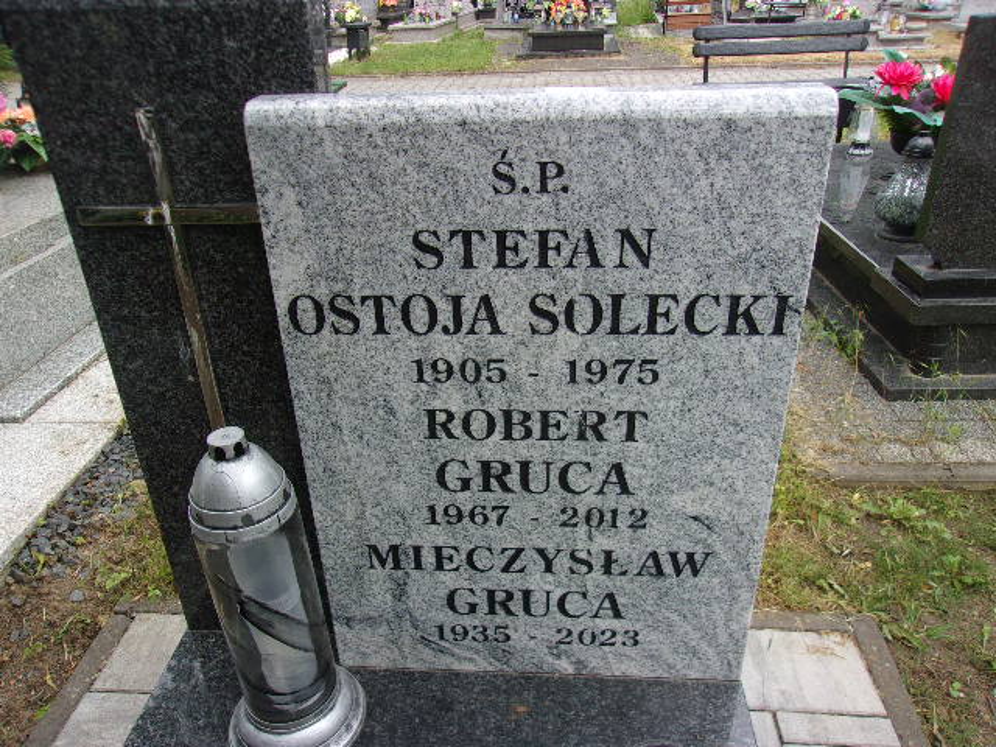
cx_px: 498
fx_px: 777
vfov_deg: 51.4
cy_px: 374
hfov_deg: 65.3
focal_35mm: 27
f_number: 3
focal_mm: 4.9
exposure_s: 1/280
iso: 80
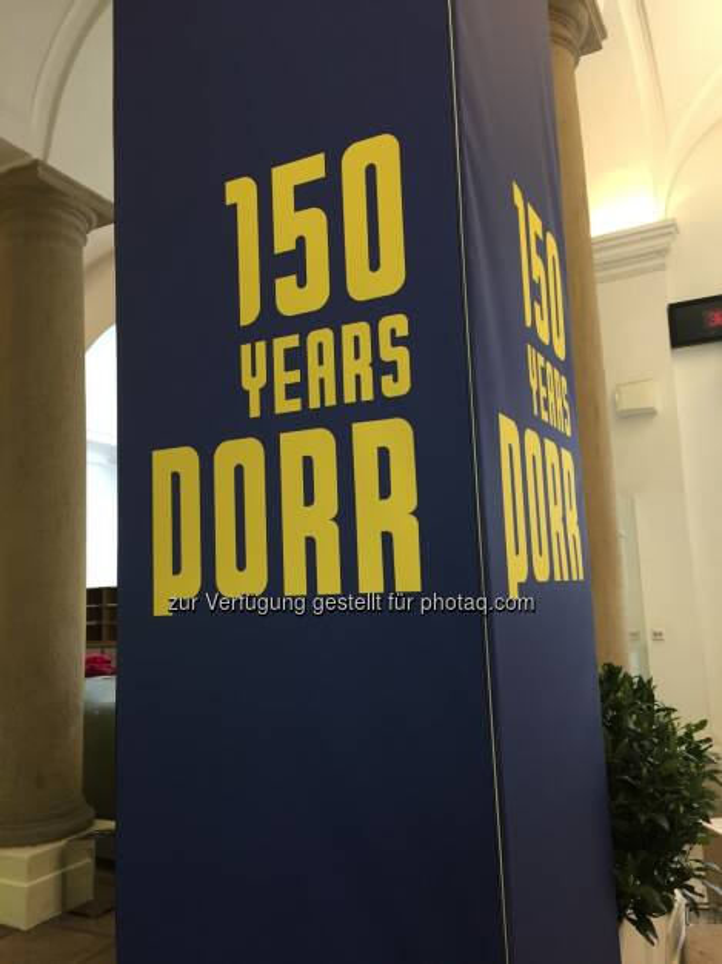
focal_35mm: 29
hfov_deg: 48.2
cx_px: 361
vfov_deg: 61.7
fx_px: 807
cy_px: 482
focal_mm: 4.15
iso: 125
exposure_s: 1/33
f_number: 2.2
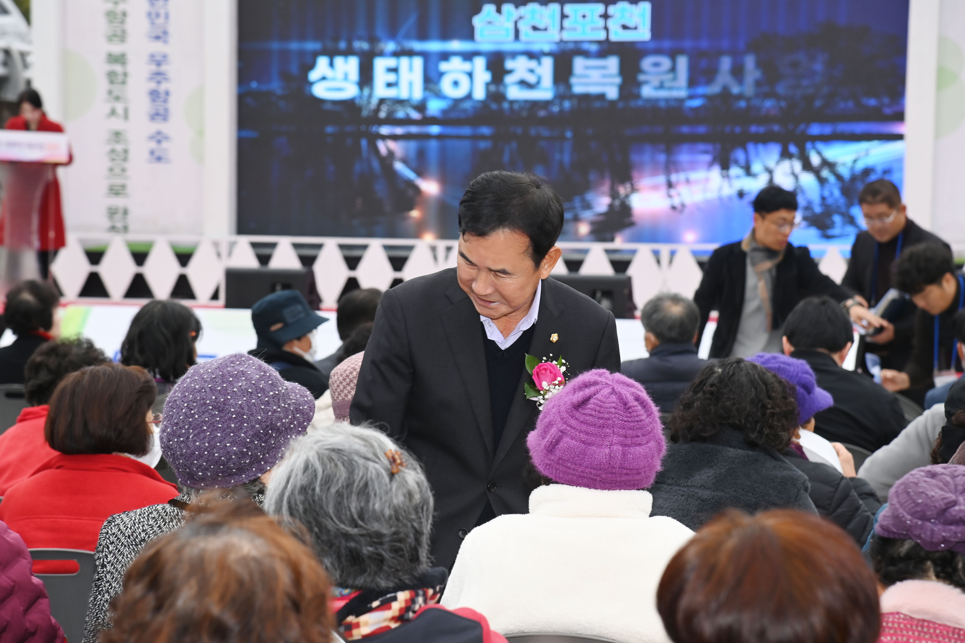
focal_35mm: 105
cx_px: 482
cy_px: 322
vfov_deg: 13.0
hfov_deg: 19.5
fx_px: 2814
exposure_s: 1/400
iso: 400
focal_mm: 105
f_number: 7.1
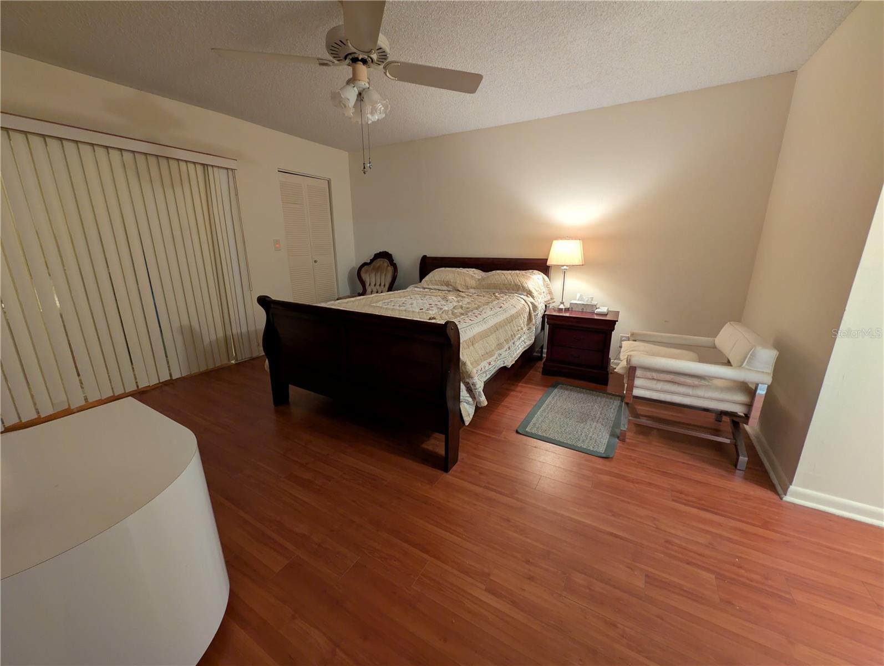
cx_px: 442
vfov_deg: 94.6
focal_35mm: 12
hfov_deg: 110.5
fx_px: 307
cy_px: 333
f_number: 1.7
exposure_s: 1/15
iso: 79
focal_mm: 2.02
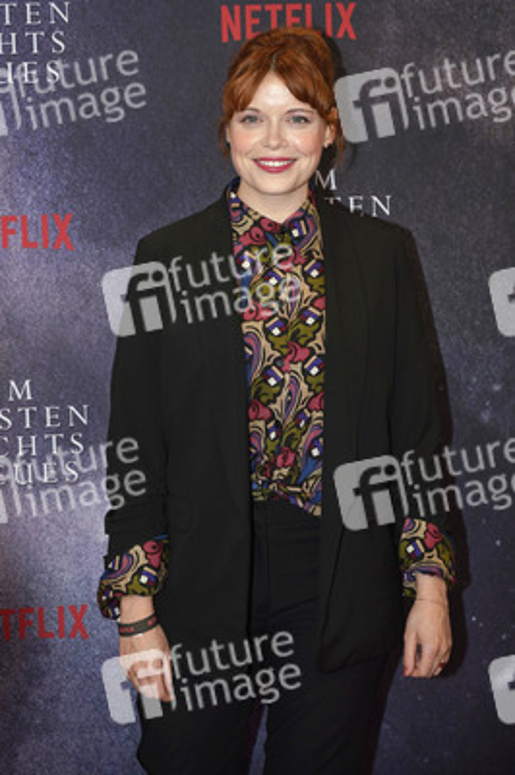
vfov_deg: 27.0
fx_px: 1612
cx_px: 258
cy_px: 388
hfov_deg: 18.2
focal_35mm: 75
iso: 320
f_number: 5.6
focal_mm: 75
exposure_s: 1/160
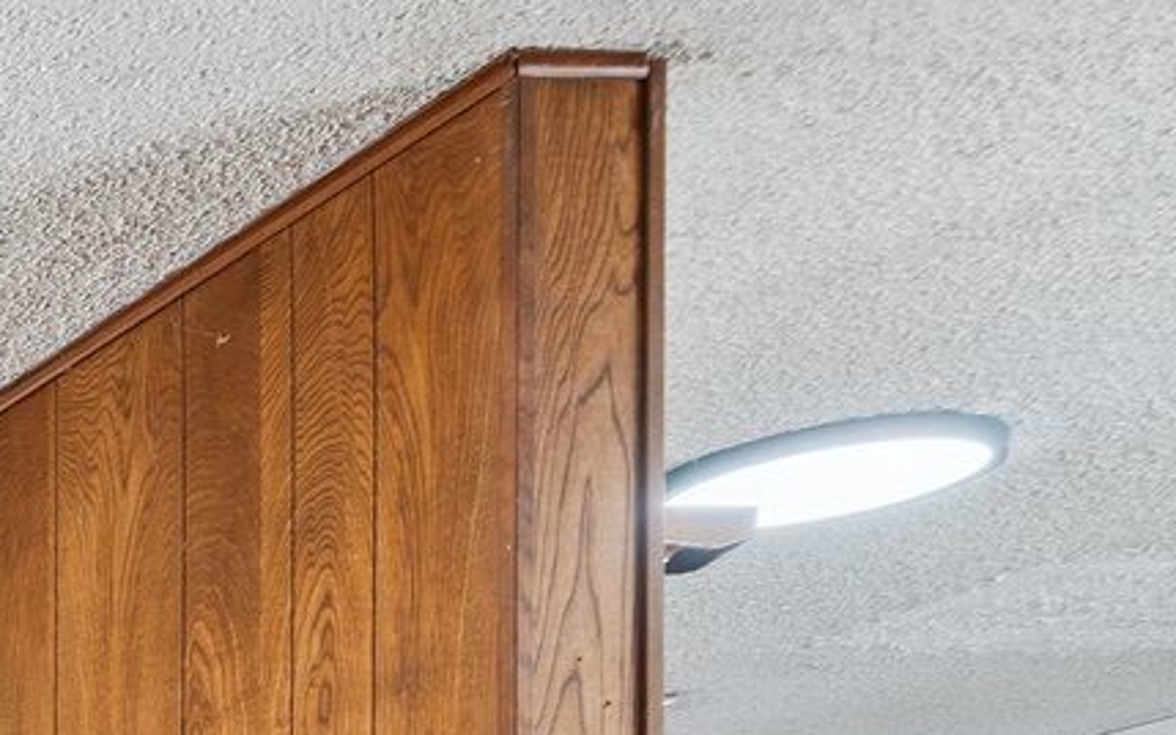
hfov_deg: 15.4
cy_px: 1496
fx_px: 2339
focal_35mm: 73
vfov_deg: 14.6
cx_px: -1612
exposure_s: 1/20
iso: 200
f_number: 6.3
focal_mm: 10
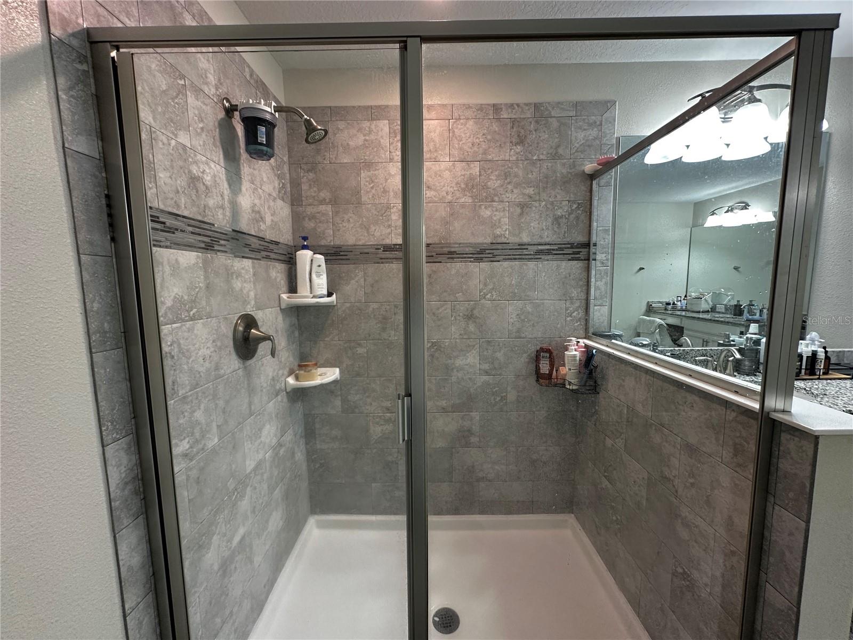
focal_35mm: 14
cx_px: 426
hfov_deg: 102.1
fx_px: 345
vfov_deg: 85.7
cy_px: 320
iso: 200
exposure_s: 1/60
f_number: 2.2
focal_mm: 2.22
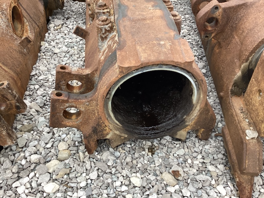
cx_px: 132
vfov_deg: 45.4
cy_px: 99
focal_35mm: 31
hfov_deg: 58.4
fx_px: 236
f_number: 2.4
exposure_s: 1/60
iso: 64
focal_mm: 3.3
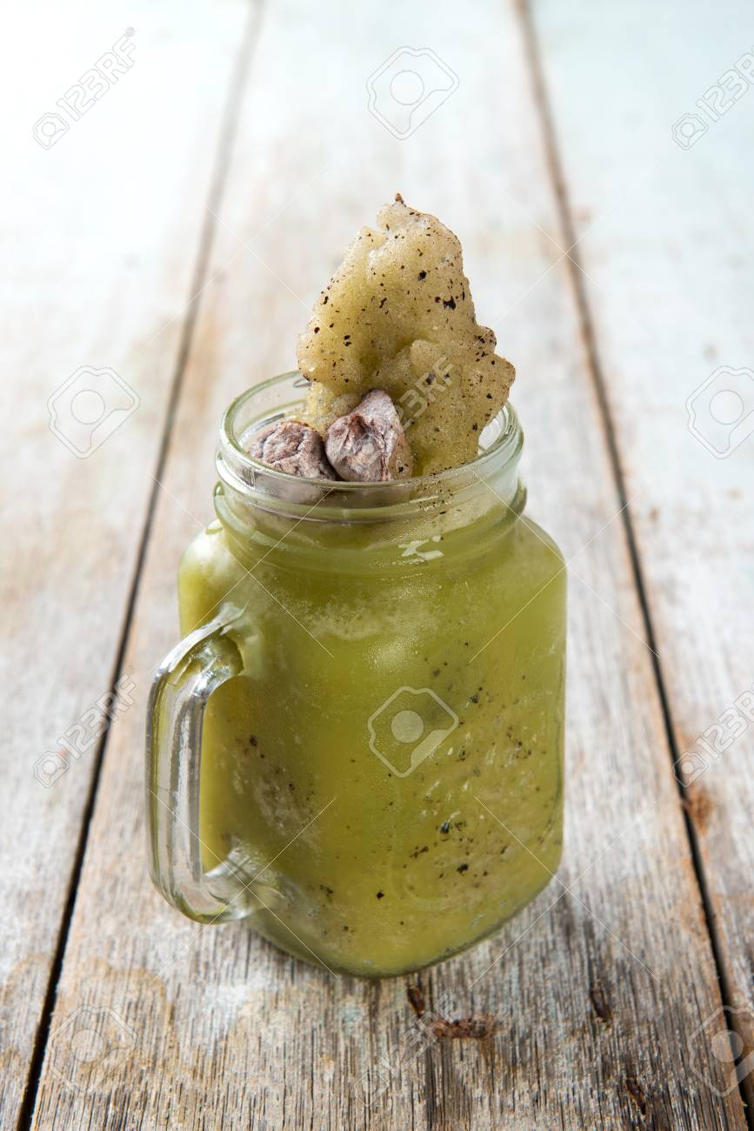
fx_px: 2198
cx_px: 377
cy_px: 566
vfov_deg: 28.8
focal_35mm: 70
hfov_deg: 19.5
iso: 200
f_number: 9
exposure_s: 1/160
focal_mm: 70
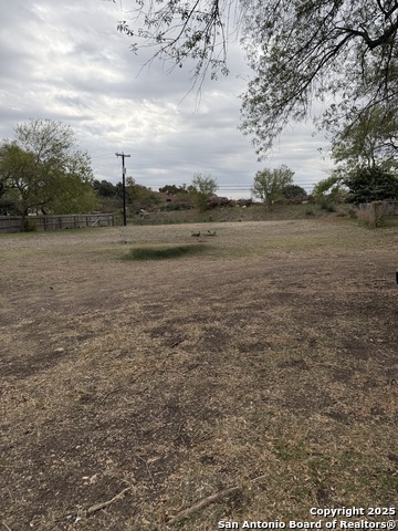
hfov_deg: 56.8
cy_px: 266
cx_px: 199
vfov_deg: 71.6
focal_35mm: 24
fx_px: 368
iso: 100
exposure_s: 1/4673
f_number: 1.78
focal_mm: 6.76
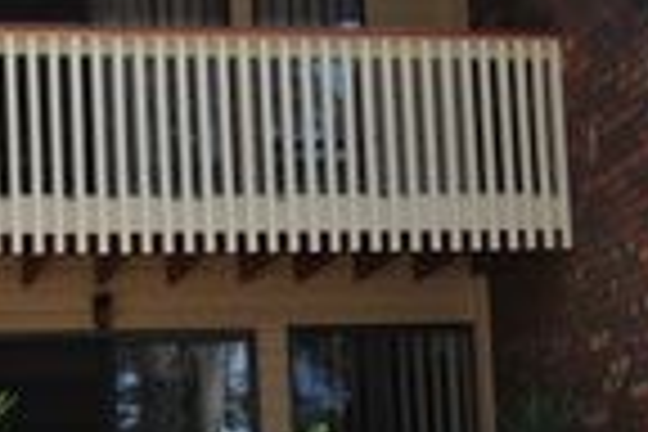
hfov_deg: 18.1
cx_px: 184
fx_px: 2027
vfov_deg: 12.0
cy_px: 443
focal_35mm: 113
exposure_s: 1/160
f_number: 6.3
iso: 100
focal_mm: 23
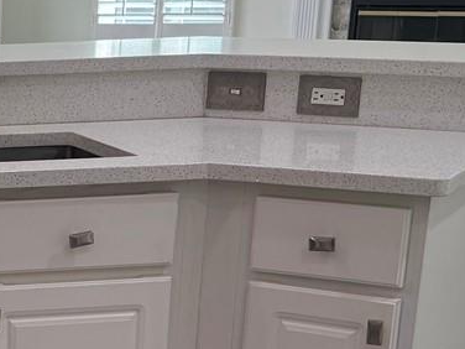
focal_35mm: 102
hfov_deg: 17.5
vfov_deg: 14.3
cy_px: 353
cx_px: -213
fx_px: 1370
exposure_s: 1/240
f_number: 1.78
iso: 125
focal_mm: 6.76
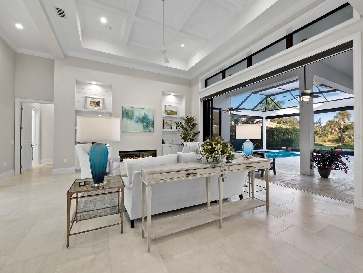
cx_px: 182
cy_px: 136
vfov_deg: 85.7
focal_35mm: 14
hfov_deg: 102.0
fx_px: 147
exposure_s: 1/2.5
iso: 250
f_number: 10
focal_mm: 7
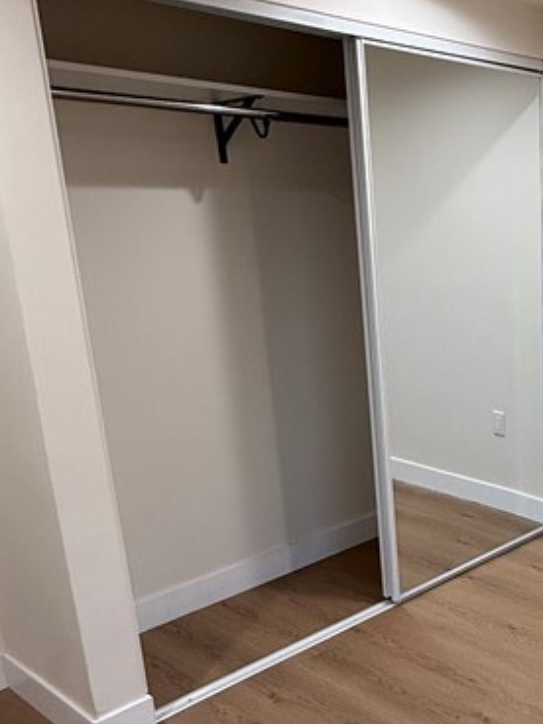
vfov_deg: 47.7
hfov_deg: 32.0
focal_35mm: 39
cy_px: 415
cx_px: 616
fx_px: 816
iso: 160
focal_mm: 2.22
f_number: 2.2
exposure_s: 1/120
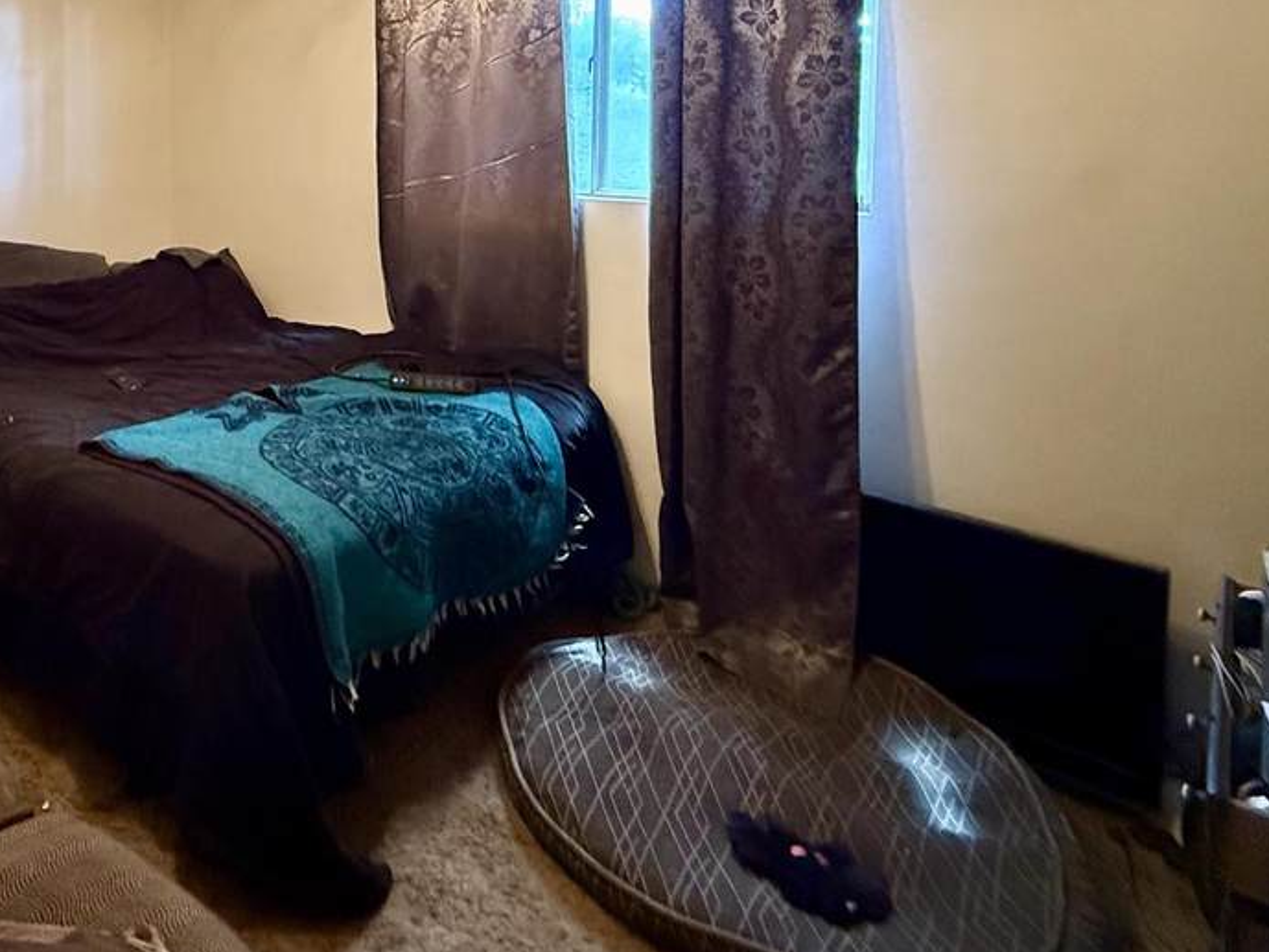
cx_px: 249
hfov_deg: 61.6
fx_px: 953
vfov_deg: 49.6
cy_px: 173
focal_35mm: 26
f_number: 2.2
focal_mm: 2.22
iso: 800
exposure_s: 1/60
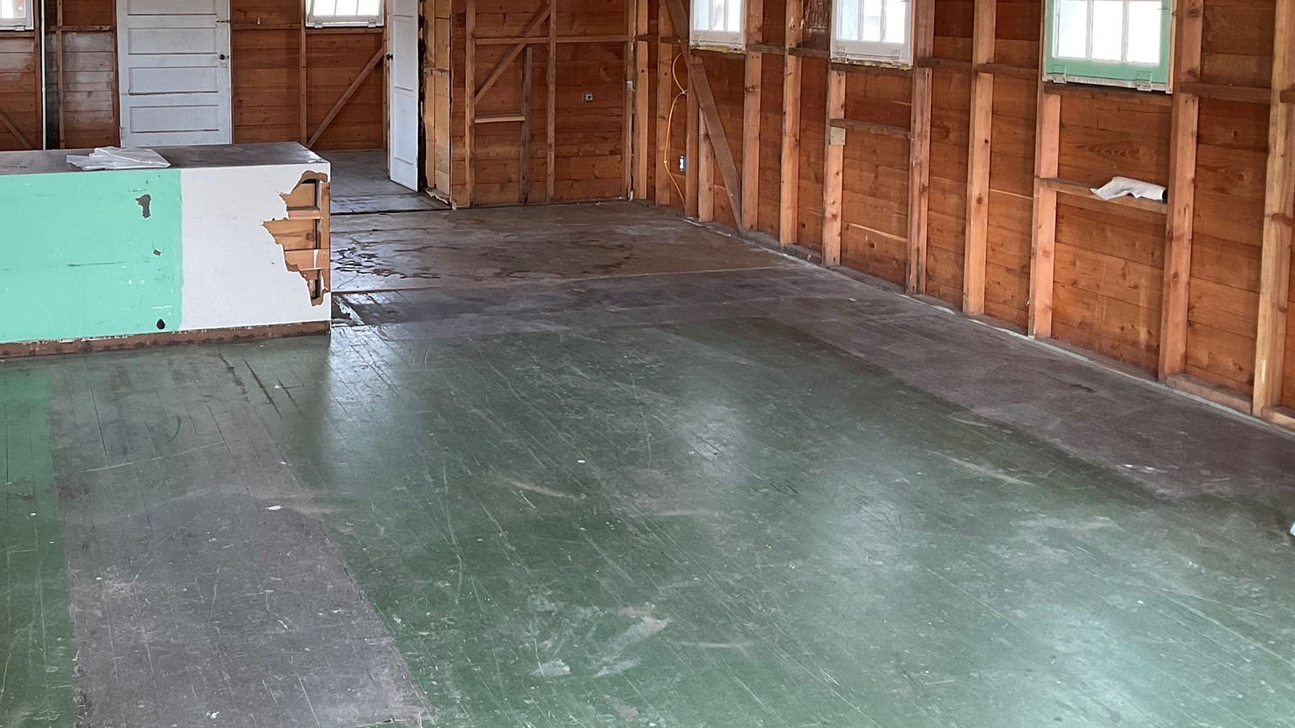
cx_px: 411
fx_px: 1511
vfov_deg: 26.6
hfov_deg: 45.6
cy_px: 143
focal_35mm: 44
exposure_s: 1/79
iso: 64
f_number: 1.8
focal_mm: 3
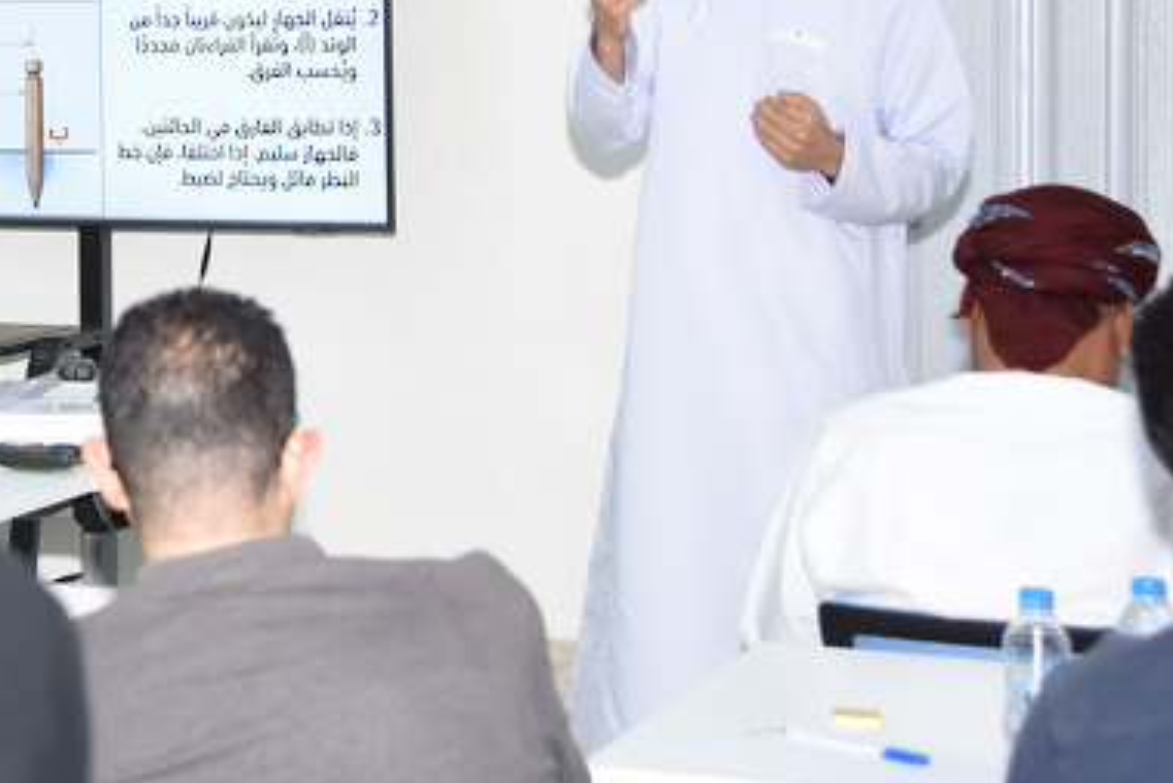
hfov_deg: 15.4
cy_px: 80
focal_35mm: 131
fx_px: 4270
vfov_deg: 10.4
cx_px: 43
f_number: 4.8
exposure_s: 1/125
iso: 800
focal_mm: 62
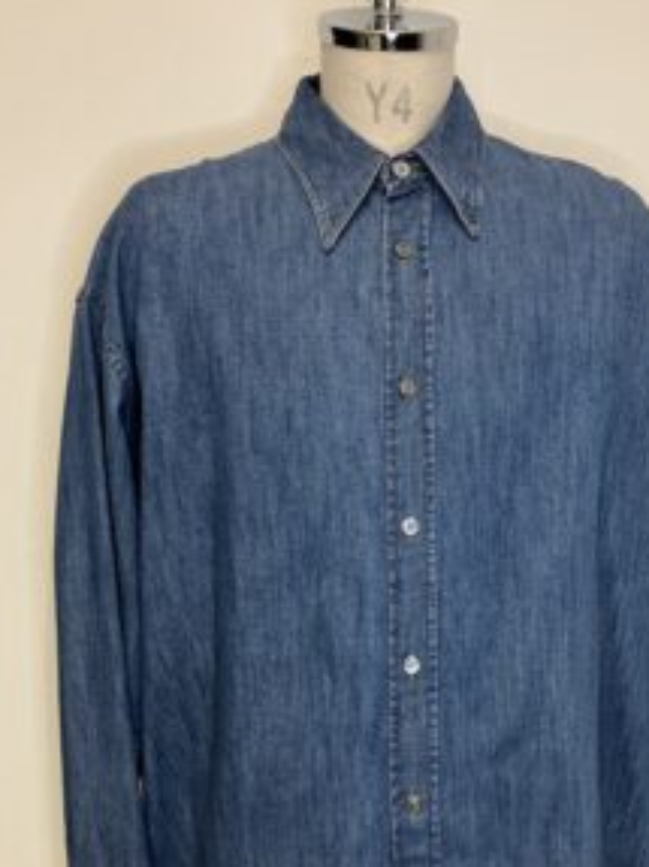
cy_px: 535
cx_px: 417
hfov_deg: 36.5
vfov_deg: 47.5
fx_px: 976
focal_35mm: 39
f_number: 1.8
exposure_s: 1/50
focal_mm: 3.99
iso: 100
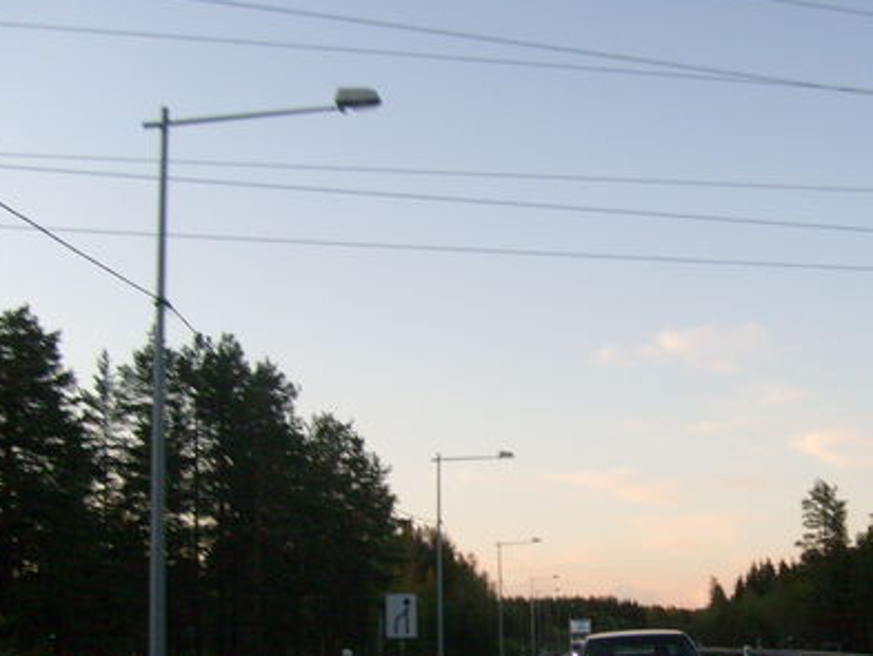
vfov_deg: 25.5
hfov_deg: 33.2
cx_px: 642
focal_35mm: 57
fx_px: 1438
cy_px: 456
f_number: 2.8
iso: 80
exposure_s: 1/250
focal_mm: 5.8
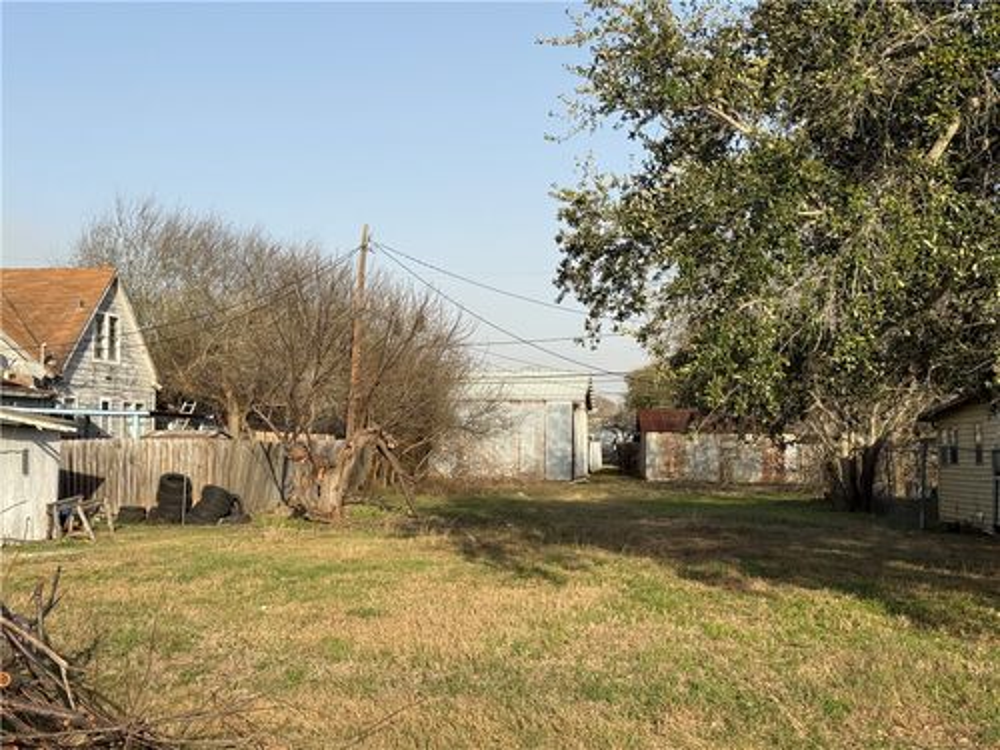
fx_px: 1387
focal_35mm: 48
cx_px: 500
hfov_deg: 39.7
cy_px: 375
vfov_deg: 30.3
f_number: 1.78
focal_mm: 6.76
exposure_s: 1/3226
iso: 64
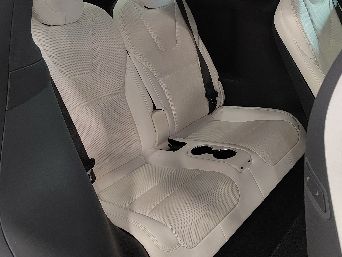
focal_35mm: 35
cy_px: 95
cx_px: 207
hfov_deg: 52.2
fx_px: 346
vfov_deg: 40.4
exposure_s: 1/50
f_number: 1.9
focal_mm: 5.52
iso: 859
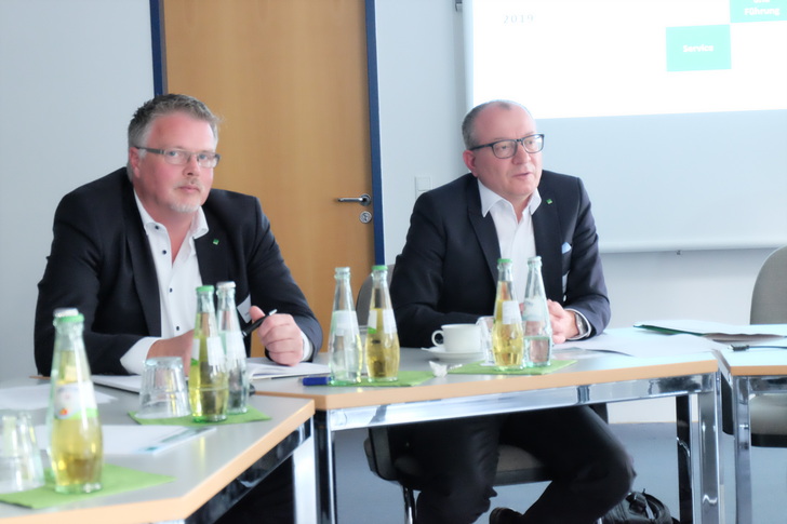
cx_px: 394
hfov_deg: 31.0
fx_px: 1421
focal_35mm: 65
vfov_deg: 20.9
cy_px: 262
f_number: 5.6
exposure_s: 1/20
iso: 6400
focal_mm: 43.4
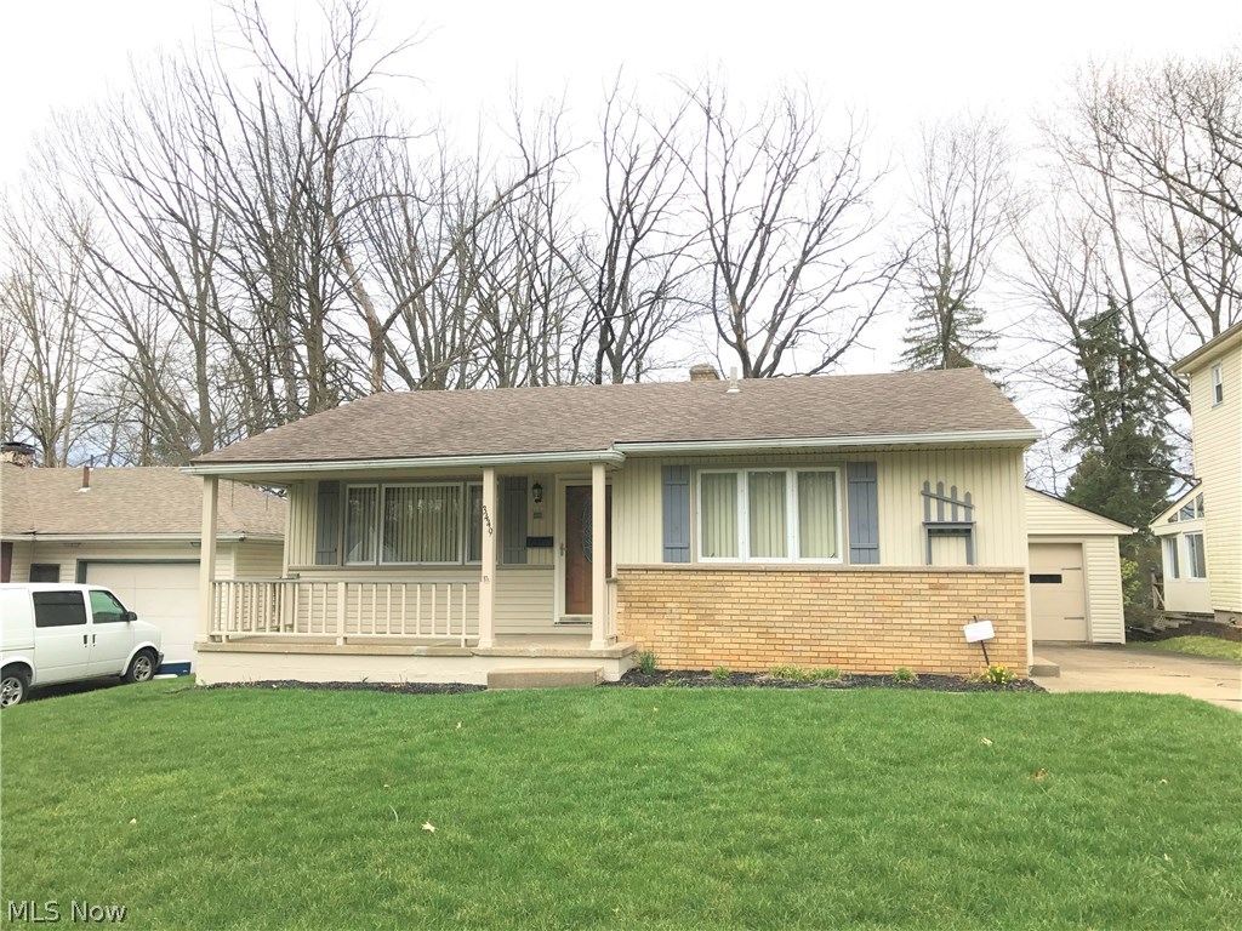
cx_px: 621
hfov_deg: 63.4
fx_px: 1005
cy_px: 466
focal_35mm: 28
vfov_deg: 49.7
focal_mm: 3.99
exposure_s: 1/912
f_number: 1.8
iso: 20
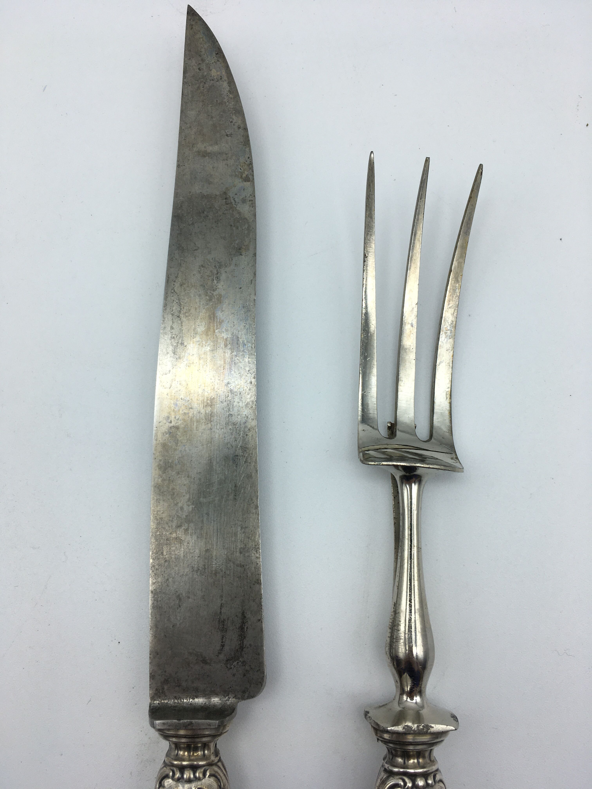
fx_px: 661
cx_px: 296
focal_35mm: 29
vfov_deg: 61.7
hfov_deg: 48.2
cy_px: 394
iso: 25
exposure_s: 1/257
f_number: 2.2
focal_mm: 4.15
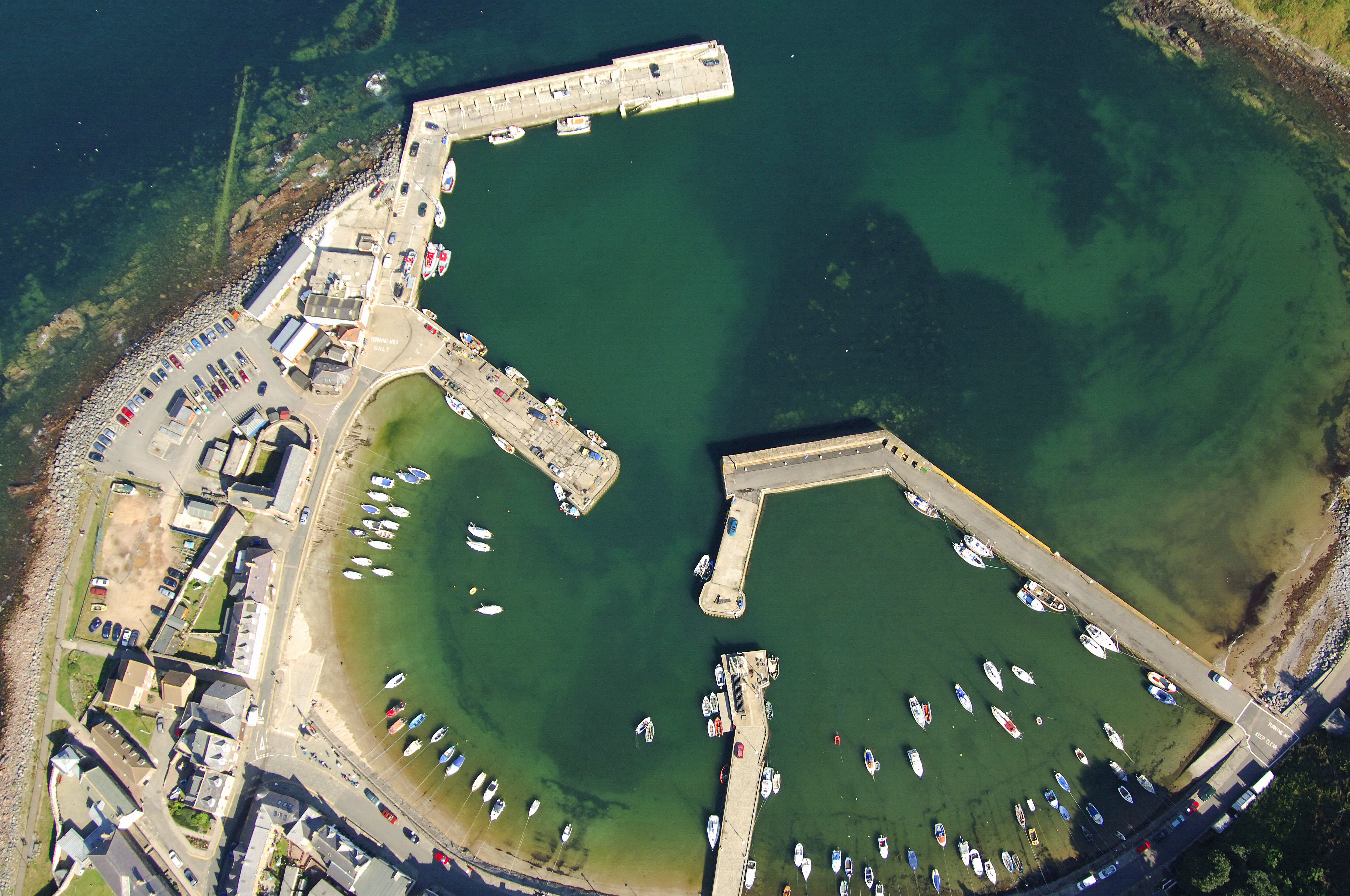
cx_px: 690
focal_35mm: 38
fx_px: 1423
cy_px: 453
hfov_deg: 50.7
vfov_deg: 35.0
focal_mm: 24
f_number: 4.8
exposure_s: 1/1000
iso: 400
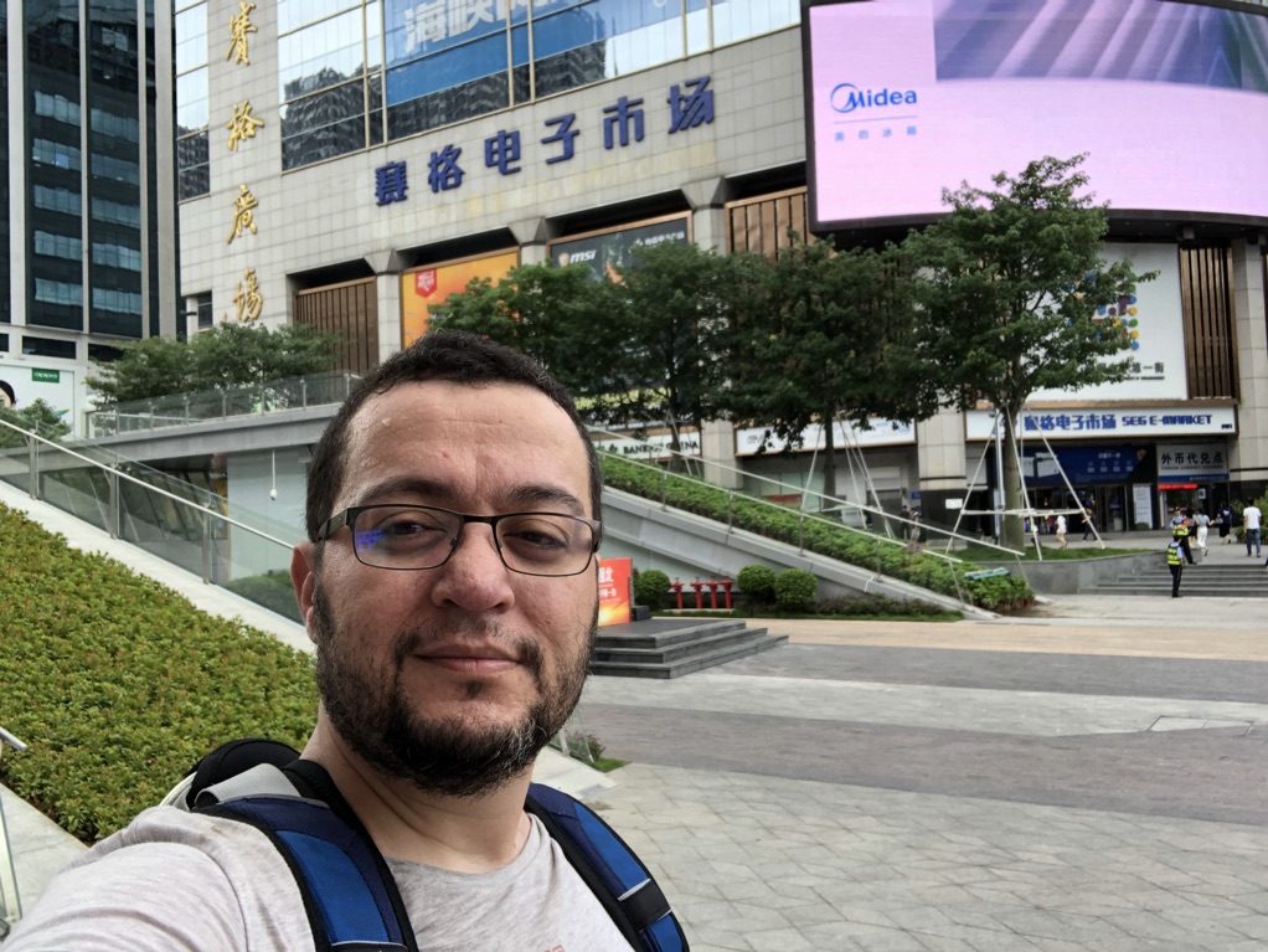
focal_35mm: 32
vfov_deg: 44.2
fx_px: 1172
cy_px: 476
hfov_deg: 56.8
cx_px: 634
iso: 32
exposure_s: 1/180
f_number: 2.2
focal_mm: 2.87
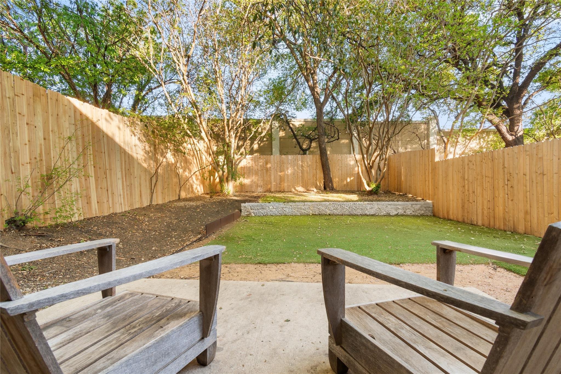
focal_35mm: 15
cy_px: 187
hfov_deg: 100.4
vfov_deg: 77.3
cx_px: 280
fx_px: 234
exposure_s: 1/6
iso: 100
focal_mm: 10
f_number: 9
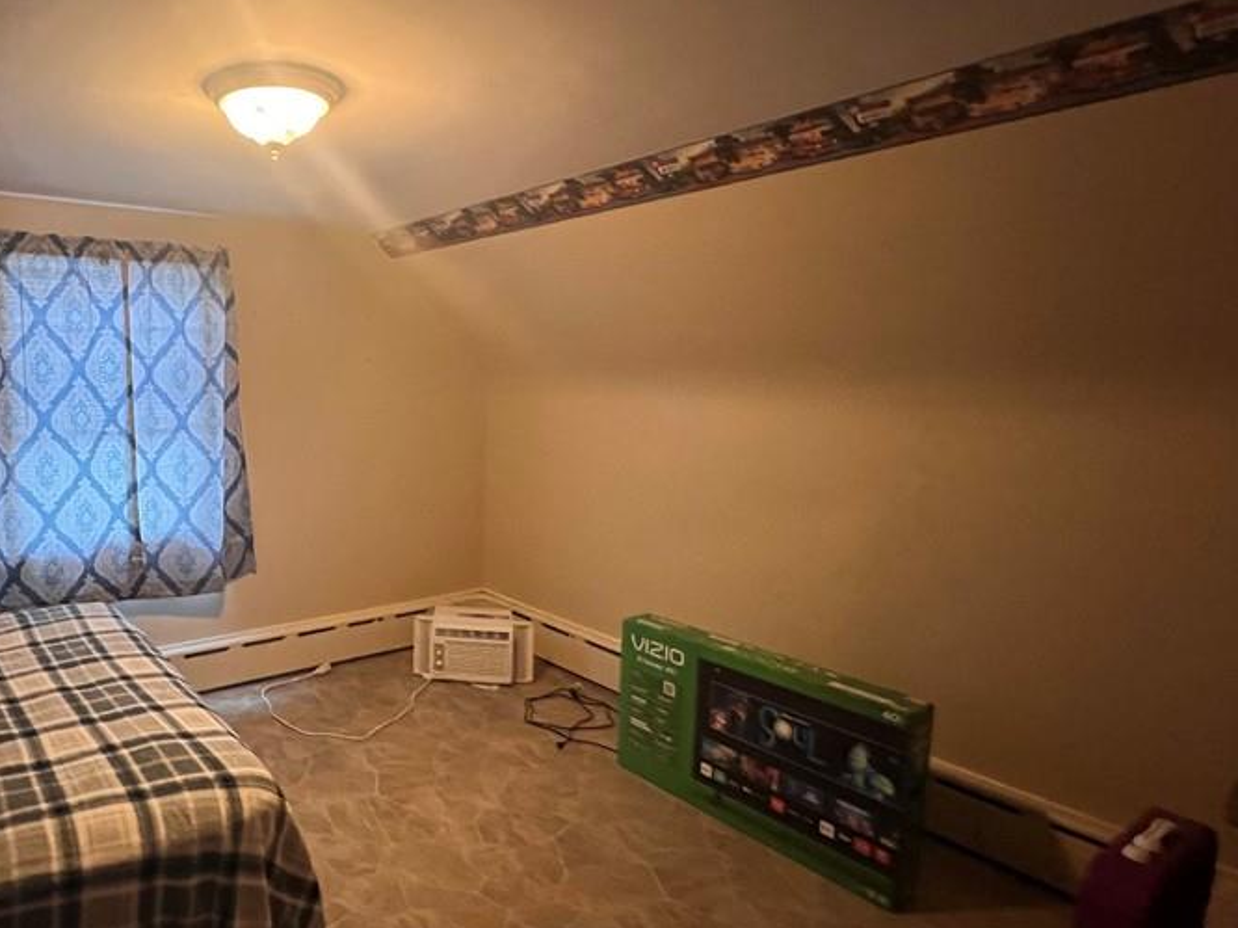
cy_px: 459
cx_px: 346
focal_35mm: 20
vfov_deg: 65.9
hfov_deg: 77.1
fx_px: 715
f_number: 1.8
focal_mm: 1.57
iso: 1000
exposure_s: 1/60
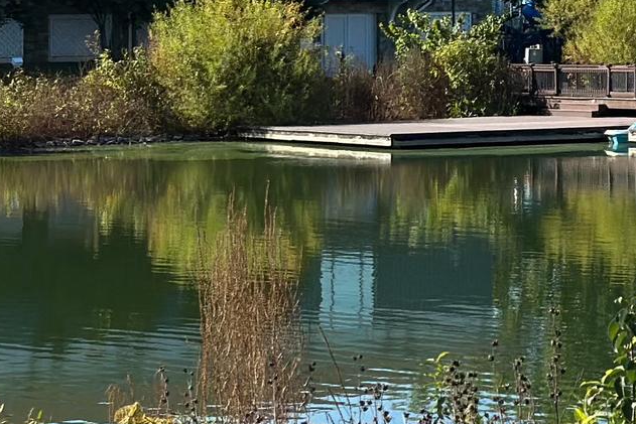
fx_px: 2862
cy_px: -100
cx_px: 683
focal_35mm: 162
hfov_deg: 12.5
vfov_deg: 8.4
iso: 80
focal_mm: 6.86
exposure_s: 1/6211
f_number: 1.78
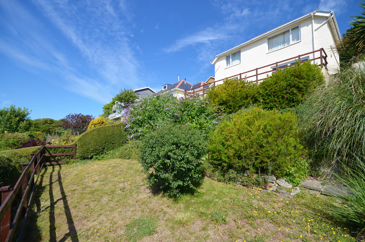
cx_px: 182
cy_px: 121
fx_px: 152
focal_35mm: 15
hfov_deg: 100.5
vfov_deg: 77.1
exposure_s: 1/250
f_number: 8
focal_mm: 10
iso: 110
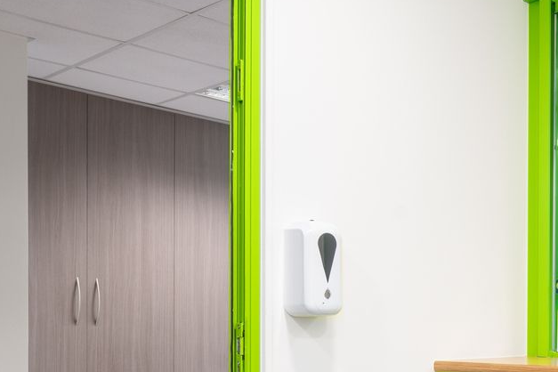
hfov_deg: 34.1
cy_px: 339
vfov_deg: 25.6
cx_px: 601
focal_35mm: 51
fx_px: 790
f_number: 11
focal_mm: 16
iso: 250
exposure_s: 1/125
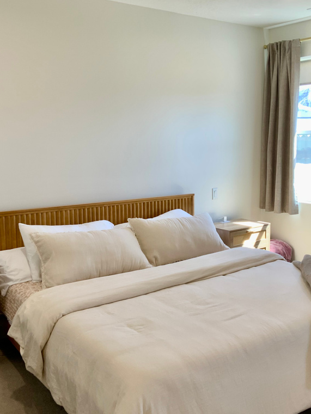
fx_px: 467
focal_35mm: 39
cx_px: 167
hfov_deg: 36.8
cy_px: 208
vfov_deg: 47.9
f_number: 1.8
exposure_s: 1/120
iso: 40
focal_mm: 3
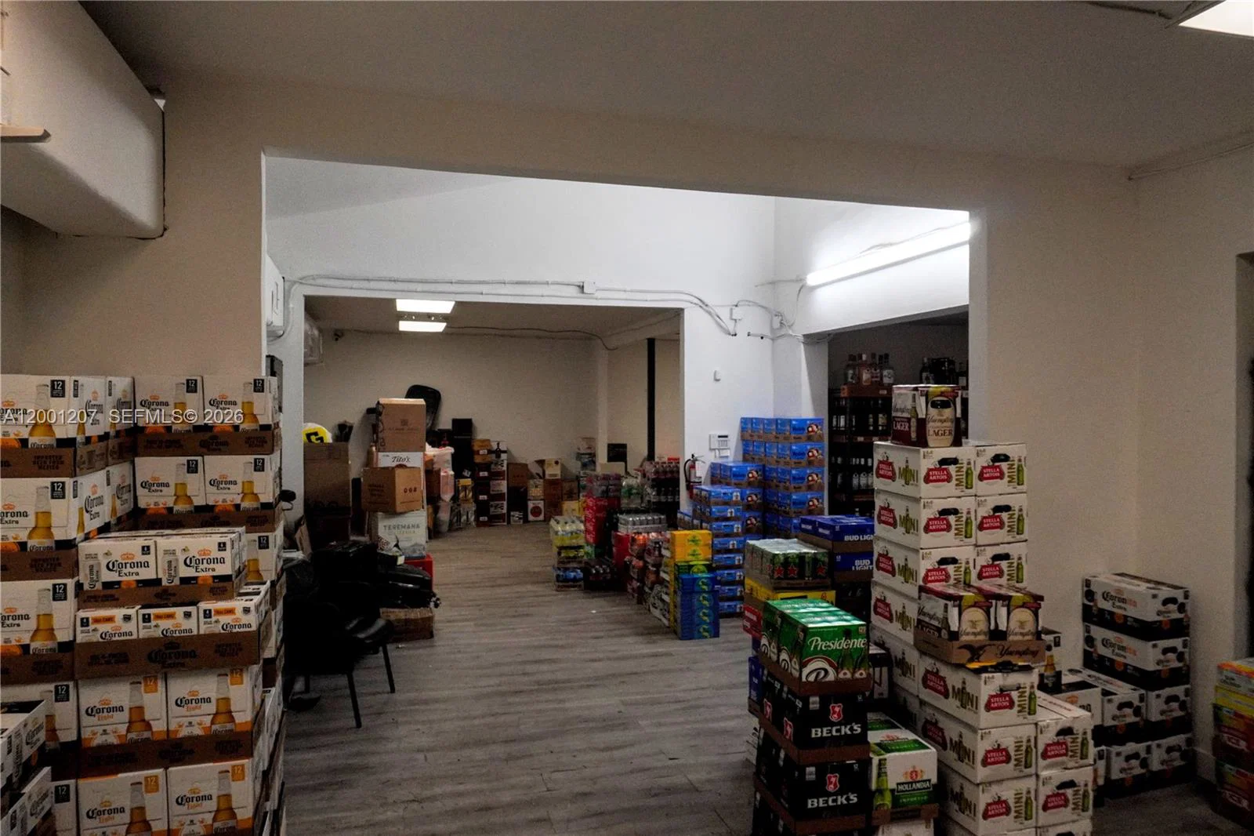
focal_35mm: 24
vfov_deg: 53.1
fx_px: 836
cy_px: 418
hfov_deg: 73.8
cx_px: 627
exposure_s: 1/200
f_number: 9
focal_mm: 16
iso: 1250
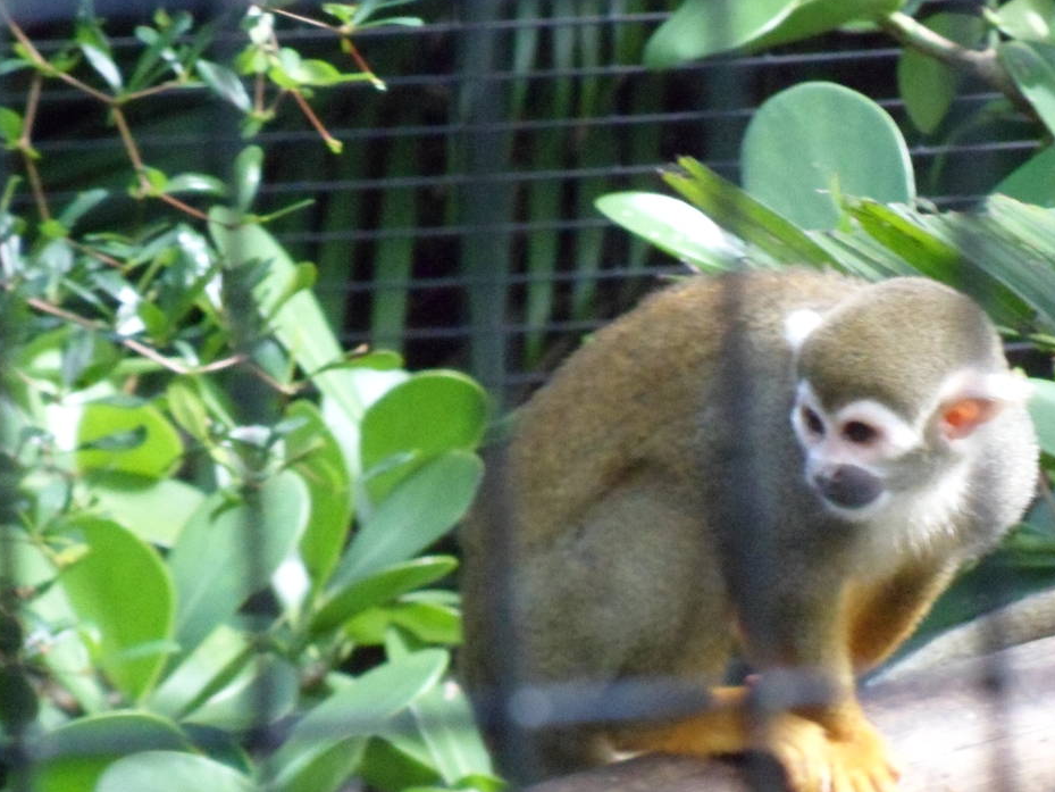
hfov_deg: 4.3
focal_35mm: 465
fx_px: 14174
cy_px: 494
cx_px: 677
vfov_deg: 3.2
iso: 640
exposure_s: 1/125
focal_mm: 46.8
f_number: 5.9
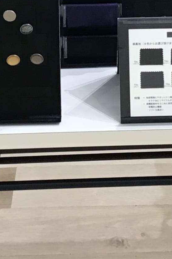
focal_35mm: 126
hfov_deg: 10.9
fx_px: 903
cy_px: -46
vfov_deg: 15.7
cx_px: 126
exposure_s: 1/30
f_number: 2.4
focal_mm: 3.3
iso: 64
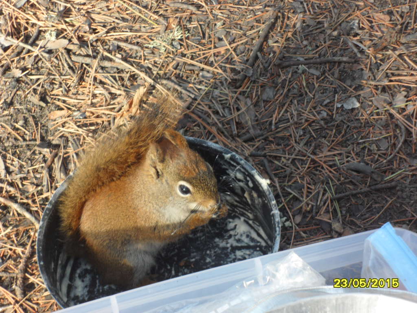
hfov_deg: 16.8
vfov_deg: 12.7
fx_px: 1409
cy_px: 156
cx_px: 208
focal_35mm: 117
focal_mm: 21
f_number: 5.4
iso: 100
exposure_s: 1/60
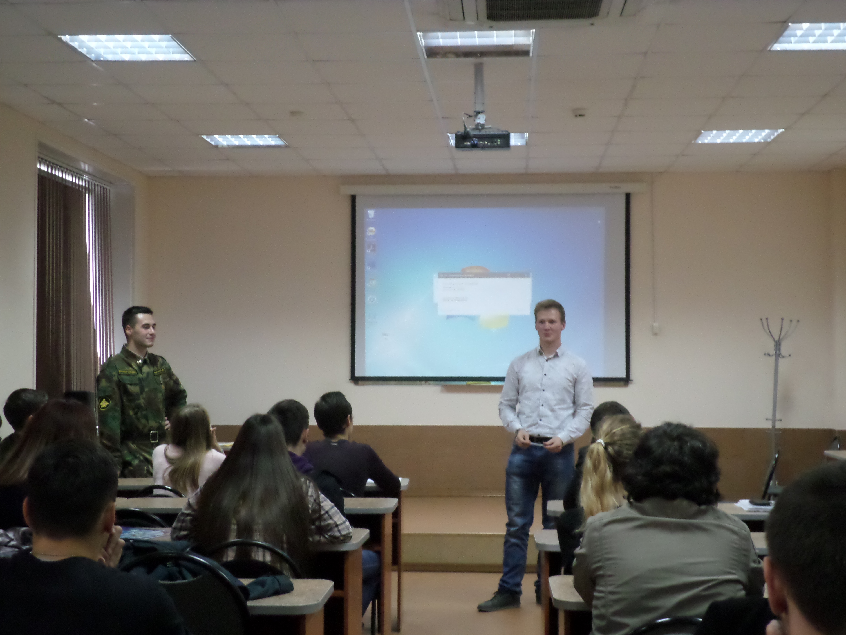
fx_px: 1320
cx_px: 423
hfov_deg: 35.5
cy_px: 318
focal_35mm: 54
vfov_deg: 27.0
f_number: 3.6
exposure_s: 1/20
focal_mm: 9.7
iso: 640
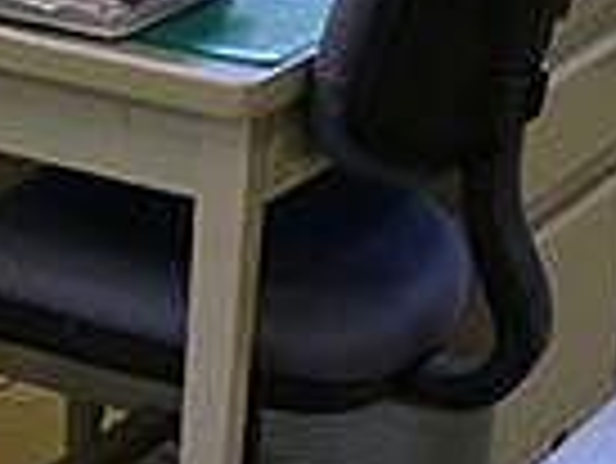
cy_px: -315
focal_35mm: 163
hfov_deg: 11.4
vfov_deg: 8.8
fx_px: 2903
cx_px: -445
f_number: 3.1
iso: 100
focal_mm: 6.3
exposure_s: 1/60
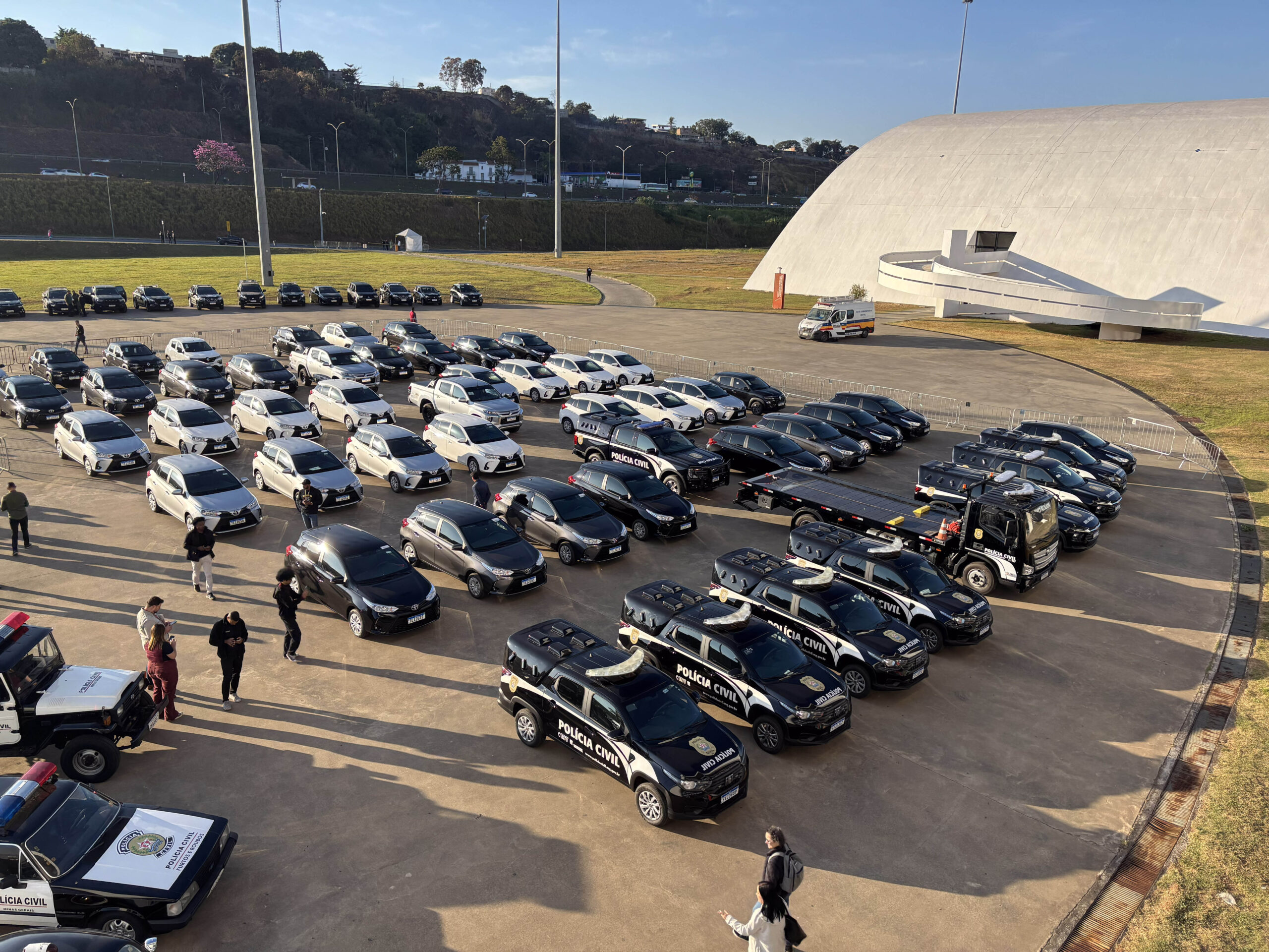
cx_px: 634
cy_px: 476
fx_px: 953
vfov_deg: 53.1
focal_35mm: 26
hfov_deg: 67.3
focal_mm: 5.96
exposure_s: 1/1500
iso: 50
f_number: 1.6
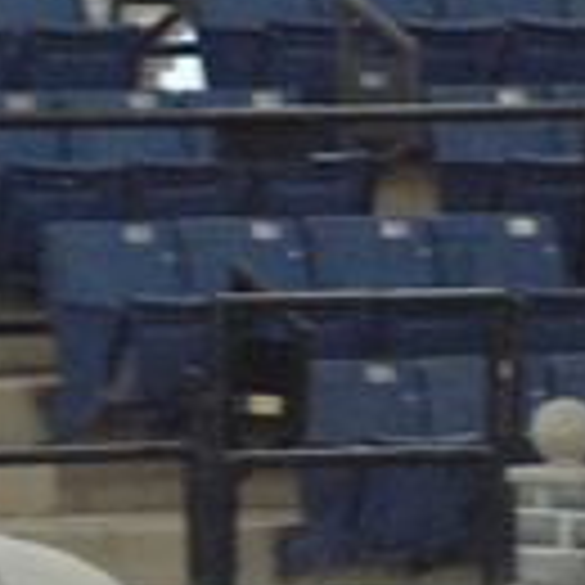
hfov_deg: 1.4
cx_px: -252
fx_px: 24015
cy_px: 632
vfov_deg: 1.4
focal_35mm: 1256
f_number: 2.8
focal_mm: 200
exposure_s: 1/320
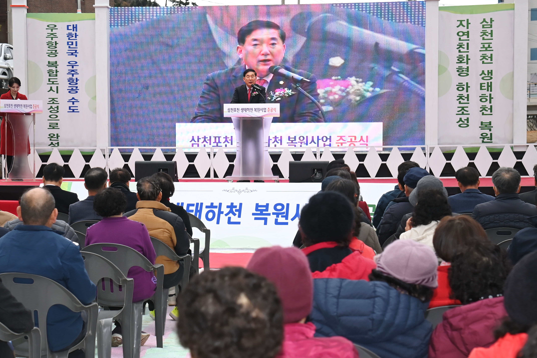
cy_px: 215
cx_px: 252
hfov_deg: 28.4
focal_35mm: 71
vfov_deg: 19.2
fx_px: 1059
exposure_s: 1/500
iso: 400
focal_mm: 55
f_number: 6.3
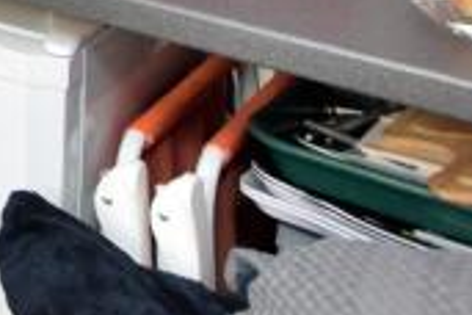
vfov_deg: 12.3
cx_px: -853
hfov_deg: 12.5
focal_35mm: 90
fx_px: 1180
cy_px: -419
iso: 400
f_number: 5.6
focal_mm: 10
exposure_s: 1/60
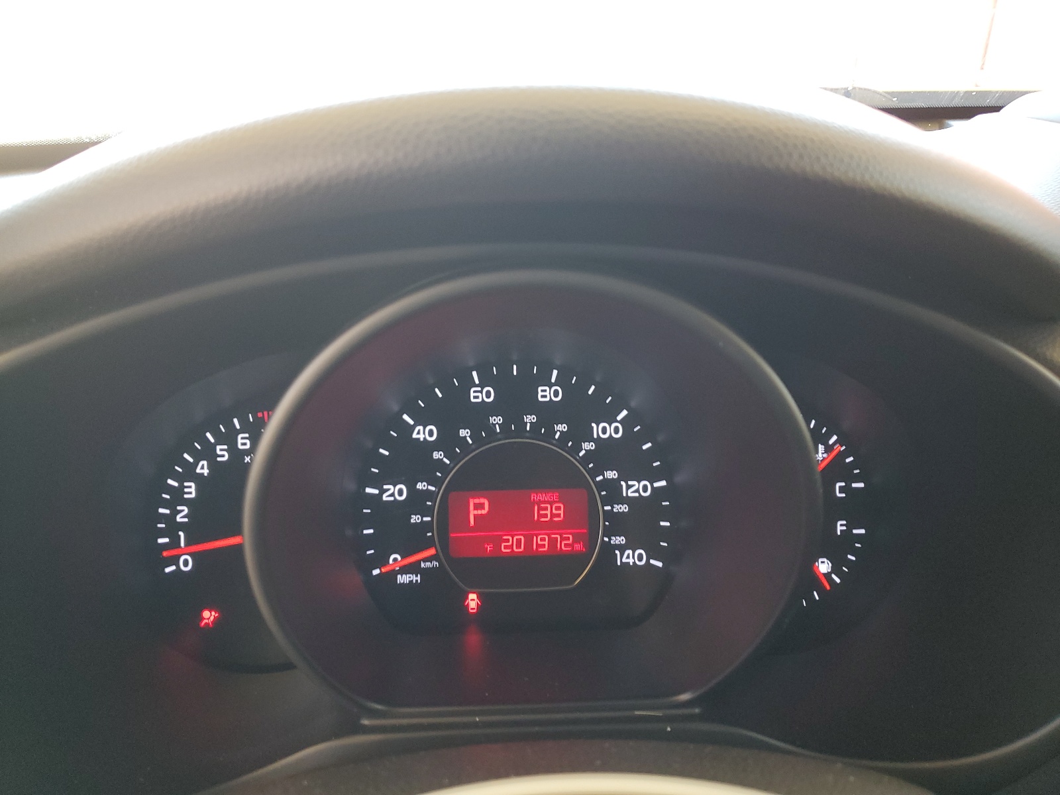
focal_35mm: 26
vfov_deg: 53.1
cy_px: 398
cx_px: 530
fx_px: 796
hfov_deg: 67.3
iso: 86
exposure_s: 1/60.2
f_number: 1.5
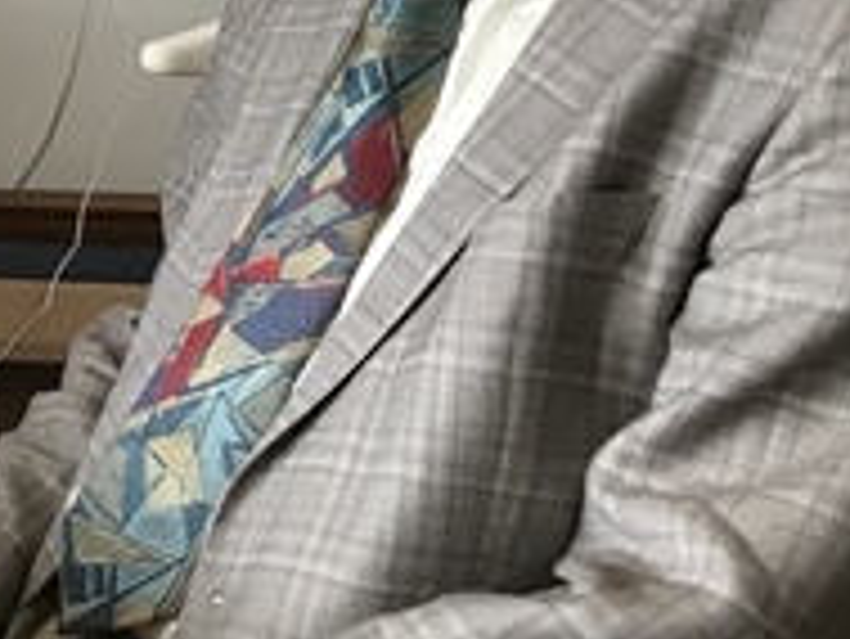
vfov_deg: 16.1
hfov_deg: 19.4
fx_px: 2187
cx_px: -405
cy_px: -72
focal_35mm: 89
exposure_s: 1/33
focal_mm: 3.99
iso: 25
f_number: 1.8
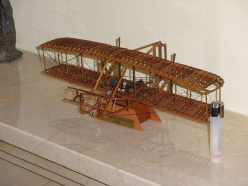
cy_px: 93
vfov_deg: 12.2
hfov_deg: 16.3
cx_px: 124
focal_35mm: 121
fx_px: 867
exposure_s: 1/125
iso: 160
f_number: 5.3
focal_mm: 21
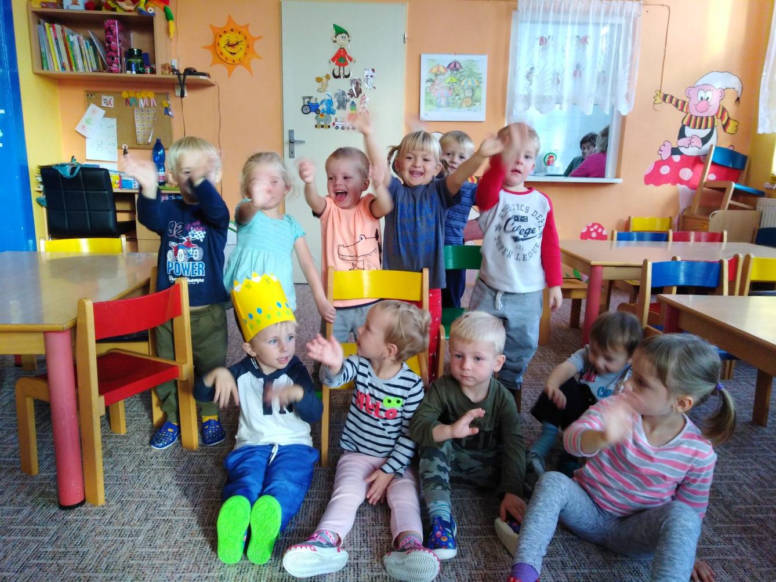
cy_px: 291
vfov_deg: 53.1
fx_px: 583
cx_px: 388
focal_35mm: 26
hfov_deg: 67.3
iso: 253
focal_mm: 3.46
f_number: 2.2
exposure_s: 1/30
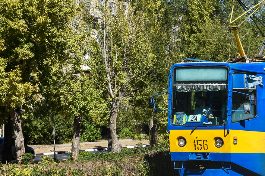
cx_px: 231
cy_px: 48
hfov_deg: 15.3
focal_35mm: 133
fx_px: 979
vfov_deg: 10.3
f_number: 8
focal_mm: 42
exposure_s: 1/400
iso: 100
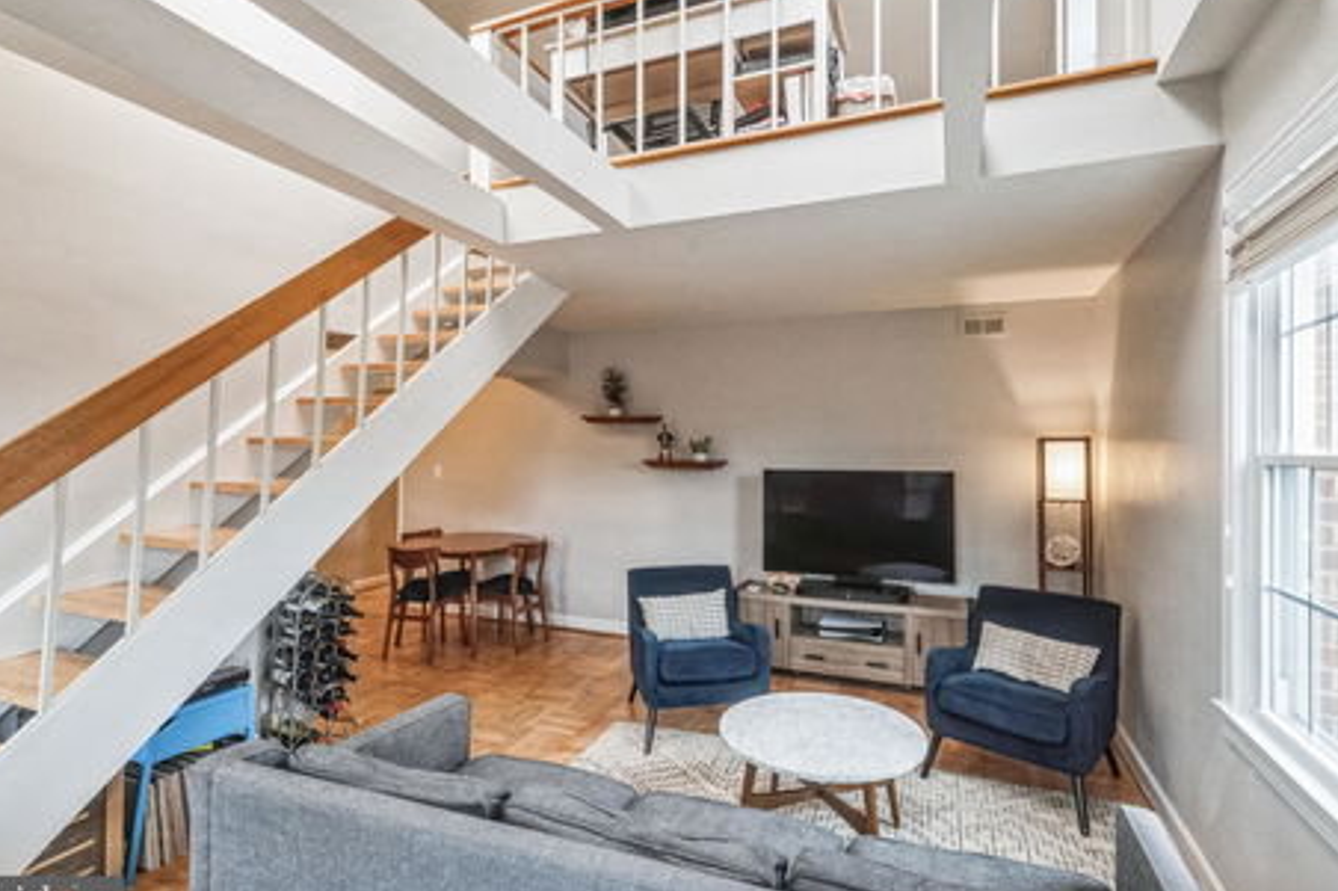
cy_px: 453
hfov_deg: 93.3
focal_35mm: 17
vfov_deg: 70.4
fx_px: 632
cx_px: 681
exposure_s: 1/30
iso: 4000
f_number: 16
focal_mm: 16
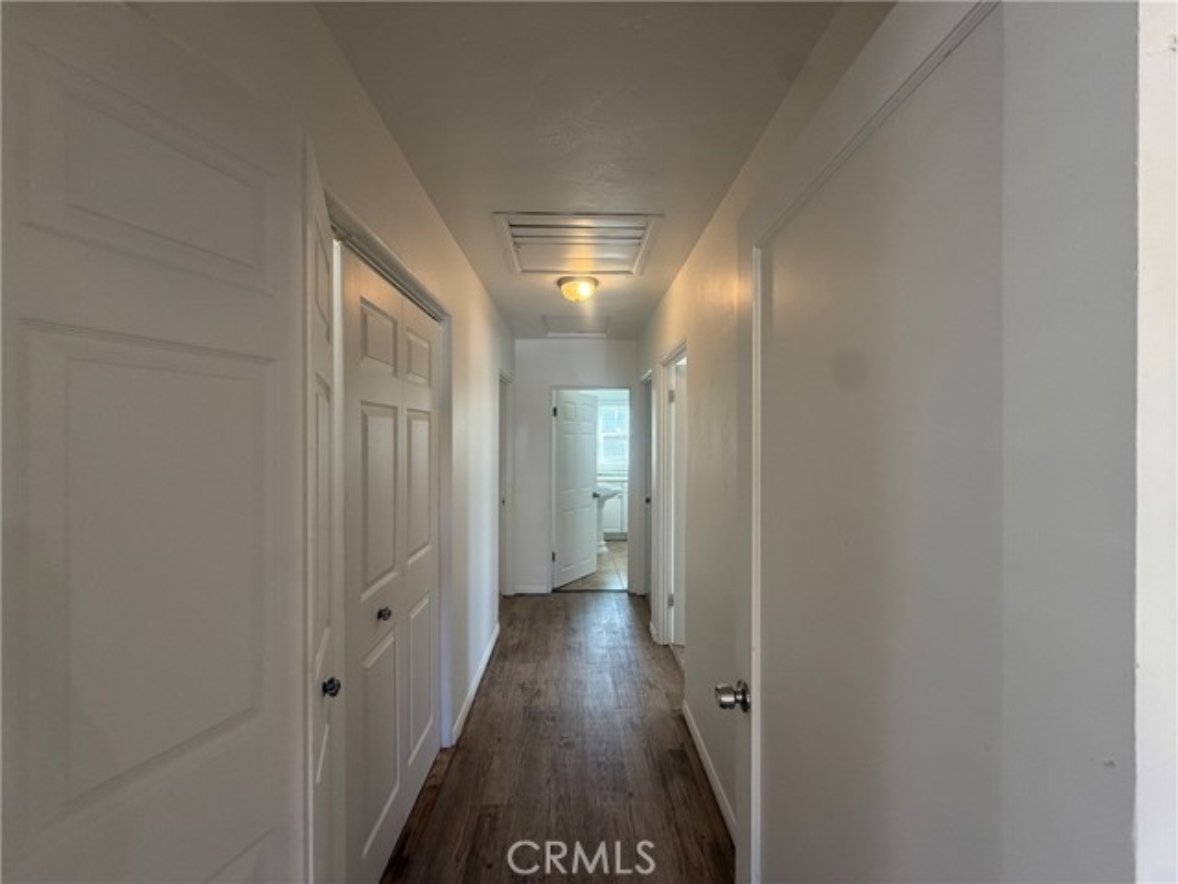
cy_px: 442
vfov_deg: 85.7
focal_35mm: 14
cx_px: 589
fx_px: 476
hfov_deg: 102.1
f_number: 2.2
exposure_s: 1/120
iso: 250
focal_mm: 2.22
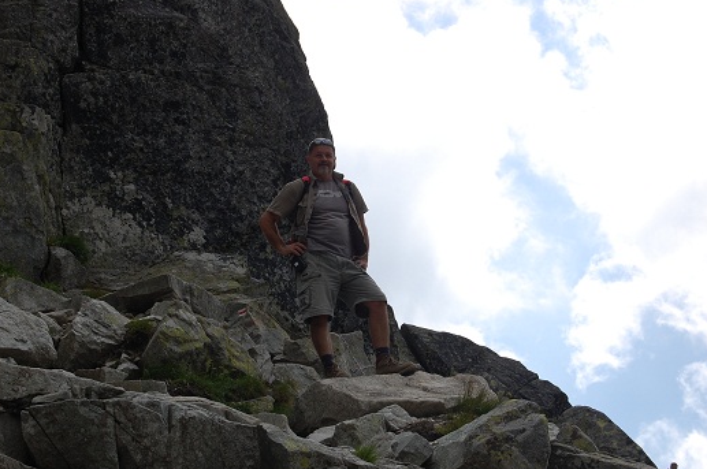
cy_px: 232
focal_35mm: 87
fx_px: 1697
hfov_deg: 23.5
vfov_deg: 15.7
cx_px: 358
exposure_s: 1/400
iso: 200
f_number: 11
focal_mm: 55
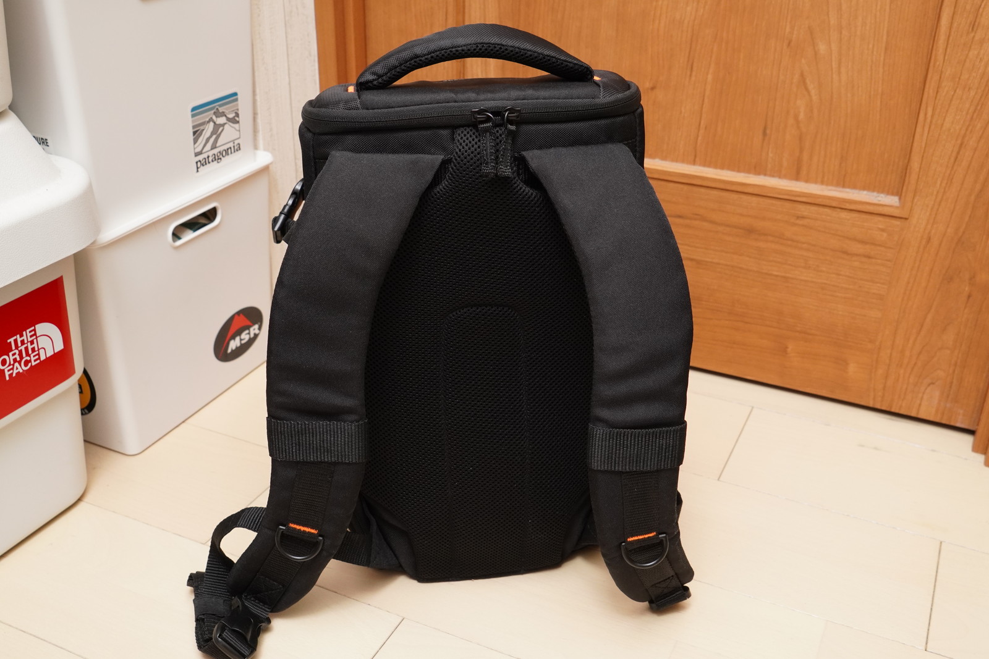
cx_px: 494
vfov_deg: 36.9
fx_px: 989
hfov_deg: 53.1
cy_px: 330
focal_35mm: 36
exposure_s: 1/60
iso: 1250
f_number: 5.6
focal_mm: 24
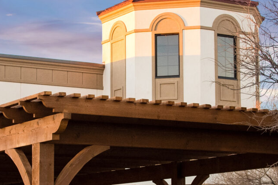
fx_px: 965
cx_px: 121
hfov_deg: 16.4
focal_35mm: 125
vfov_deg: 11.0
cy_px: 127
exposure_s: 1/250
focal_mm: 26
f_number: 4.5
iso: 1250
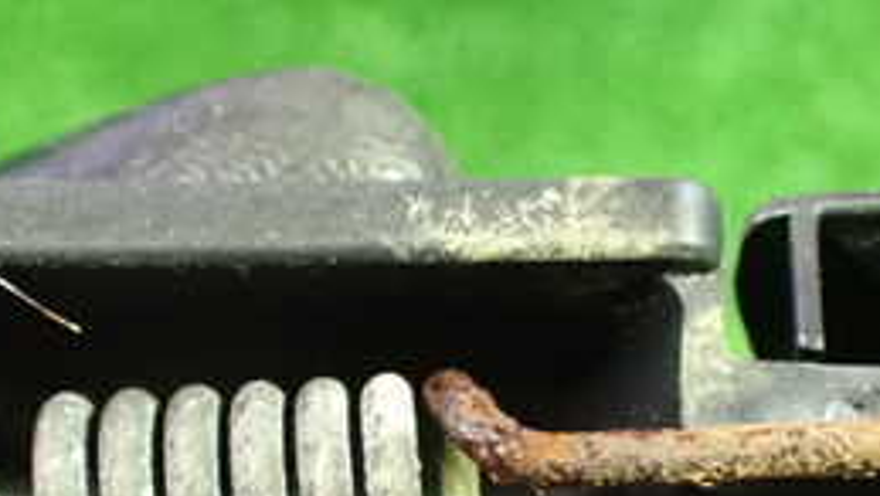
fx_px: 2241
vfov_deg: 12.5
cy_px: 462
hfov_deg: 22.2
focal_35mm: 96
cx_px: 432
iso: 1600
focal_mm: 6.83
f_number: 2.7
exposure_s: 1/20
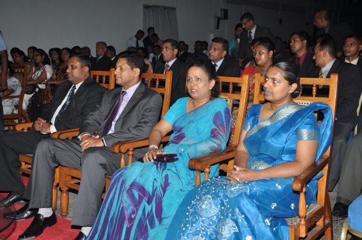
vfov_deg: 34.1
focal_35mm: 39
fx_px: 392
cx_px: 181
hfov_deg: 49.6
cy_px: 120
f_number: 5.6
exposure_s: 1/100
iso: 200
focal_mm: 26
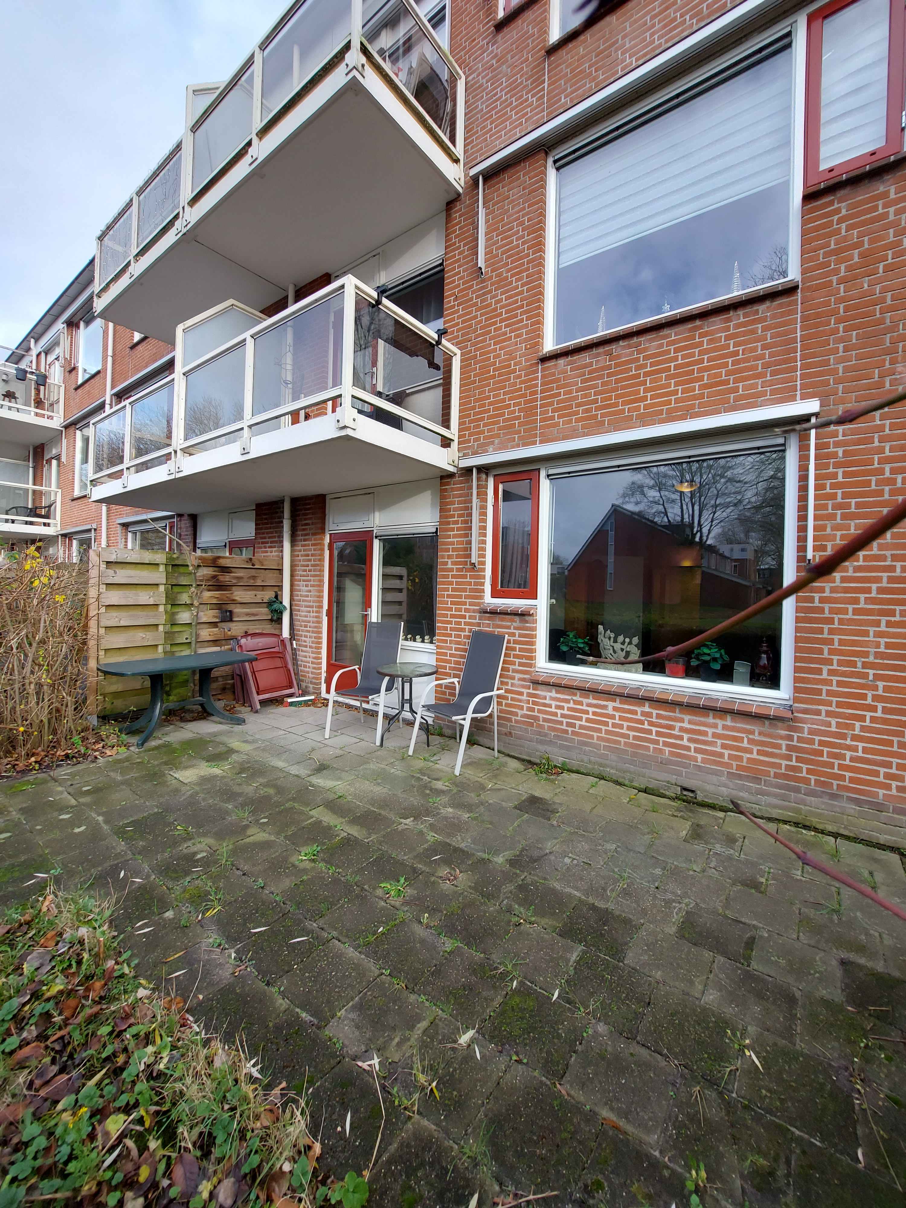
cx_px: 453
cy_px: 604
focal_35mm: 13
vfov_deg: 106.2
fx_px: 454
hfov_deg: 89.9
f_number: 2.2
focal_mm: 1.74
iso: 50
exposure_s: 1/162
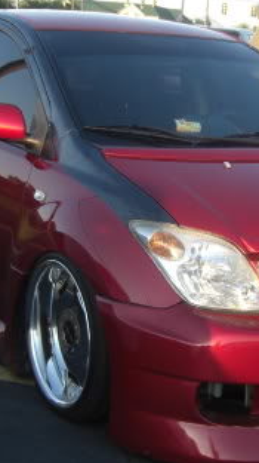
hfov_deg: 14.1
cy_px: 197
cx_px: 223
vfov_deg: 25.0
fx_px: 1040
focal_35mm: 85
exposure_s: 1/200
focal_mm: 7.9
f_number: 2.8
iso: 80
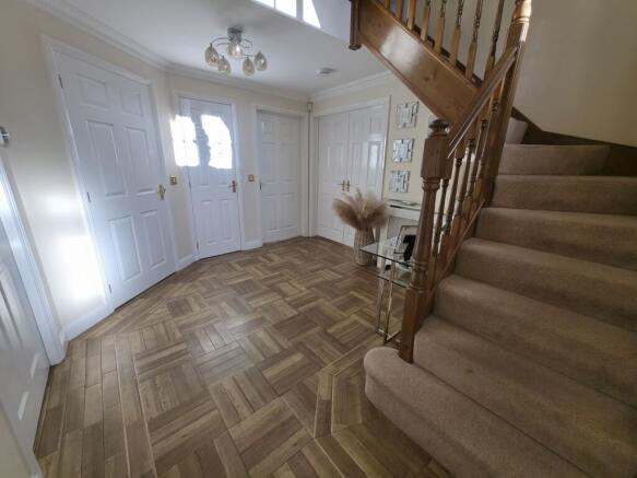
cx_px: 318
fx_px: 239
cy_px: 239
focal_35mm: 13
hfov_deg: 106.2
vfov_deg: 89.9
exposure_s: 1/365
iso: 25
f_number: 1.9
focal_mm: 2.2
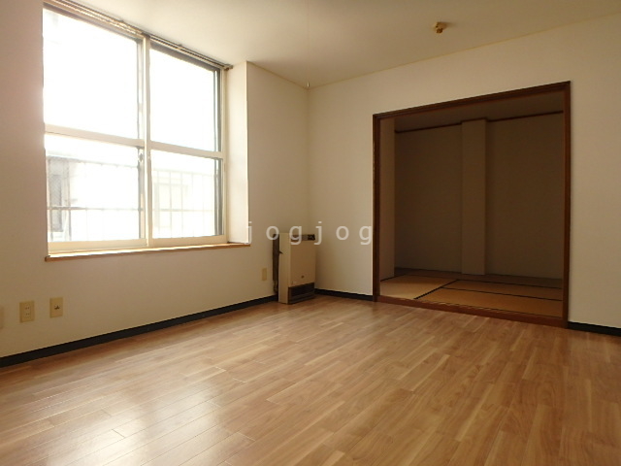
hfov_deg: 79.0
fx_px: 377
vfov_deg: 63.4
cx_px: 310
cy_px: 233
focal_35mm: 21
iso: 200
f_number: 3.5
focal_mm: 3.7
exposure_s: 1/30
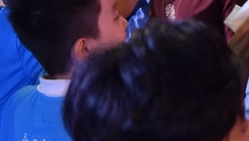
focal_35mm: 129
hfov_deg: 16.6
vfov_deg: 9.2
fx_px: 853
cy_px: -72
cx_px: 109
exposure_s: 1/125
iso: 2000
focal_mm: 44
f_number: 4.5
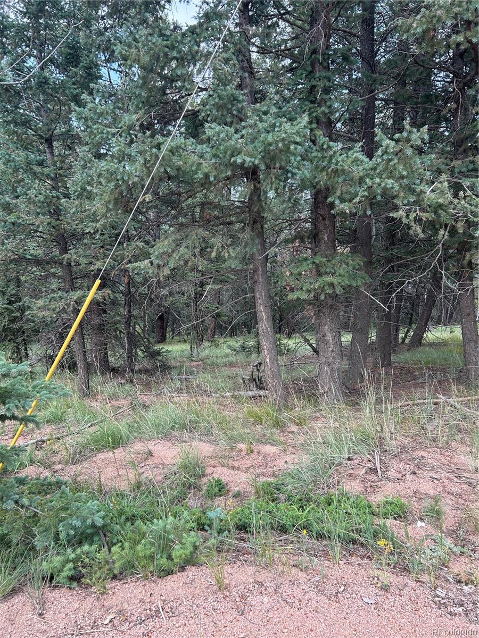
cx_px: 240
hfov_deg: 53.1
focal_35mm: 26
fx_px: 480
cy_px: 319
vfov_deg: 67.3
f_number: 1.5
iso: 50
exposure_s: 1/448
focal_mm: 5.7
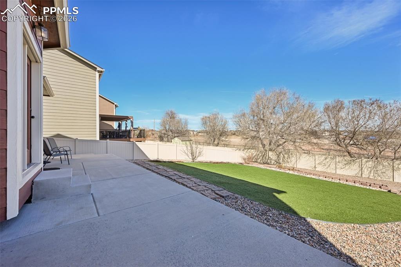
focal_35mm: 14
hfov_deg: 104.3
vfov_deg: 81.2
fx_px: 156
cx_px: 200
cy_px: 134
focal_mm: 14
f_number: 11
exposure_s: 1/40
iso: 64
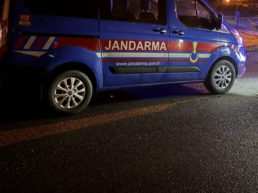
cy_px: 50
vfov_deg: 29.3
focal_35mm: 49
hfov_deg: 38.5
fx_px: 365
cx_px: 170
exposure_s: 1/2
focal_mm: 6.76
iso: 1600
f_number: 1.78
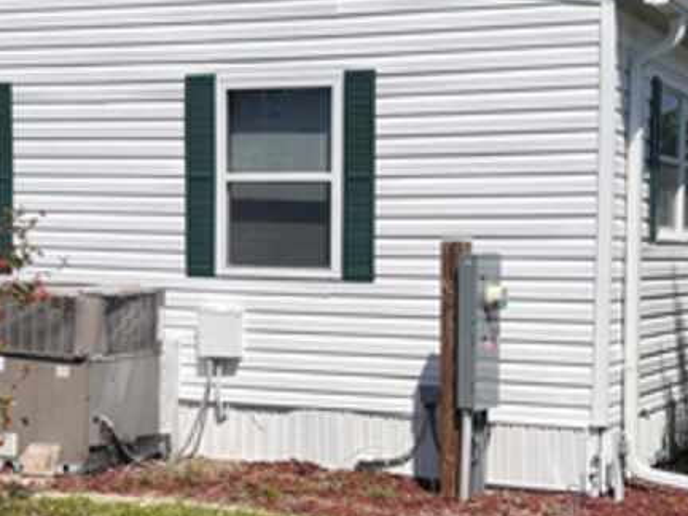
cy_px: 293
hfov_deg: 25.3
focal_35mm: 77
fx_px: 1530
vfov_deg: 19.1
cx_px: 344
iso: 50
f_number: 1.5
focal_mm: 5.7
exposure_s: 1/7463
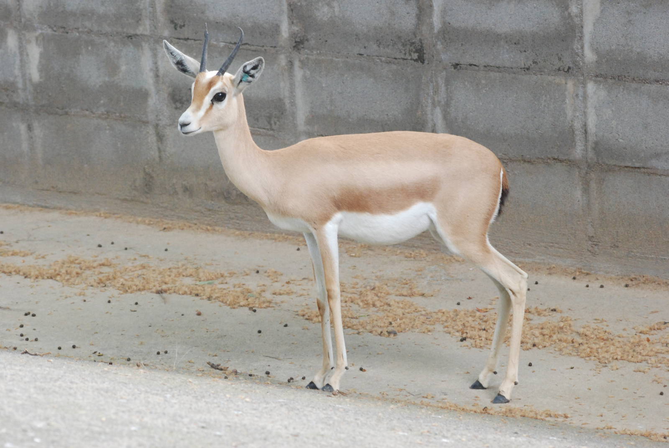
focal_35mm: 202
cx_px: 334
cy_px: 224
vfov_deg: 6.8
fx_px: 3768
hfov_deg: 10.1
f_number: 8
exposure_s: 1/160
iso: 1600
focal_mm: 135
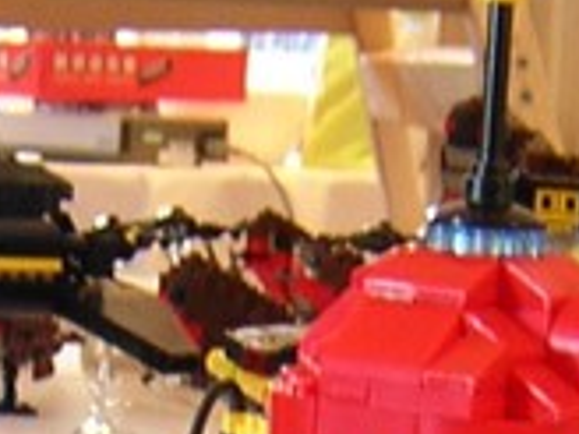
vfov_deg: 8.3
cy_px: 639
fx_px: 2944
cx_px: 272
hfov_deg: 11.2
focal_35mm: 176
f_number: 2.6
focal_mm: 4.7
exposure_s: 1/3.6
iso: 125
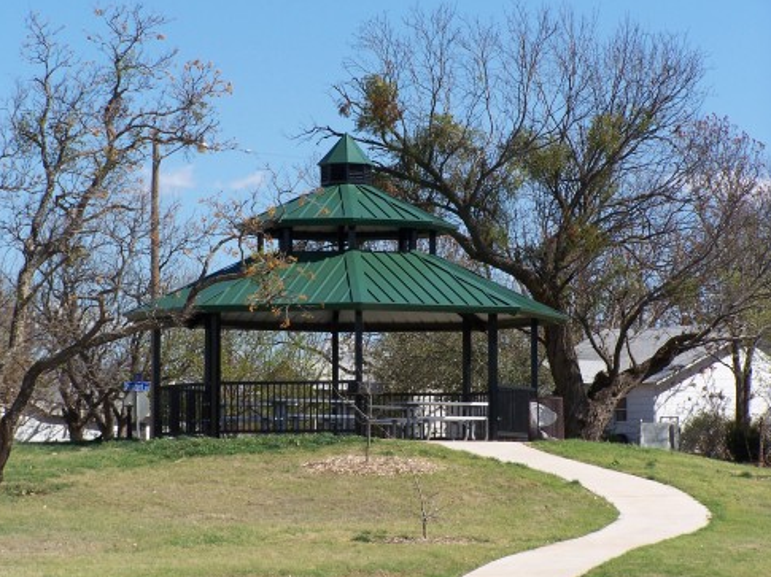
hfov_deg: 11.7
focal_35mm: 169
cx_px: 378
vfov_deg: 8.8
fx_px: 3761
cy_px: 291
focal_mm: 26.4
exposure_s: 1/500
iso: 80
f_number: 4.5
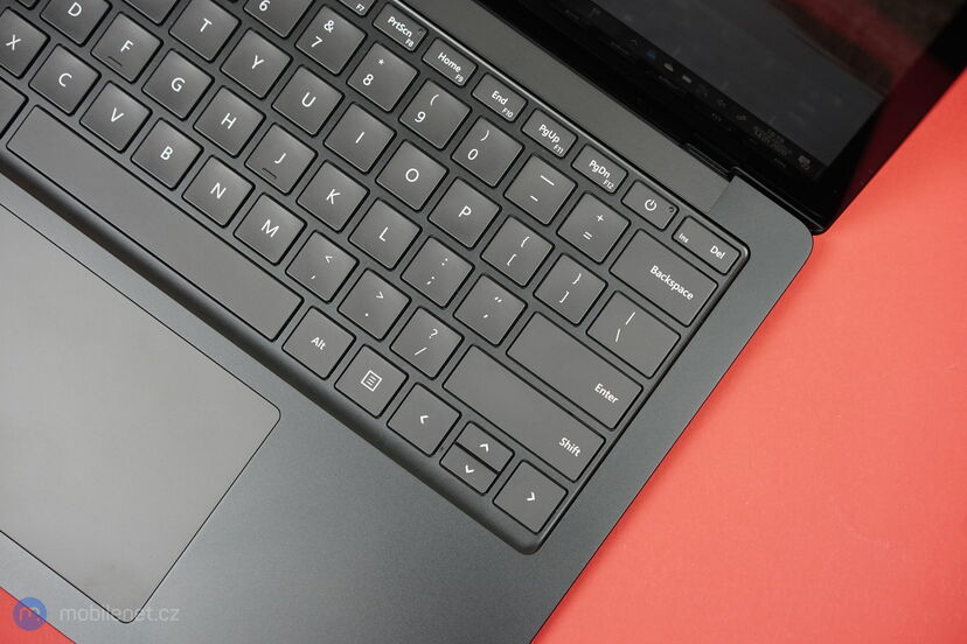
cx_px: 484
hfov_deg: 36.2
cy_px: 322
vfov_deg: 24.6
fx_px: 1477
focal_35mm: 55
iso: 3200
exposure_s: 1/320
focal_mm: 55
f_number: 4
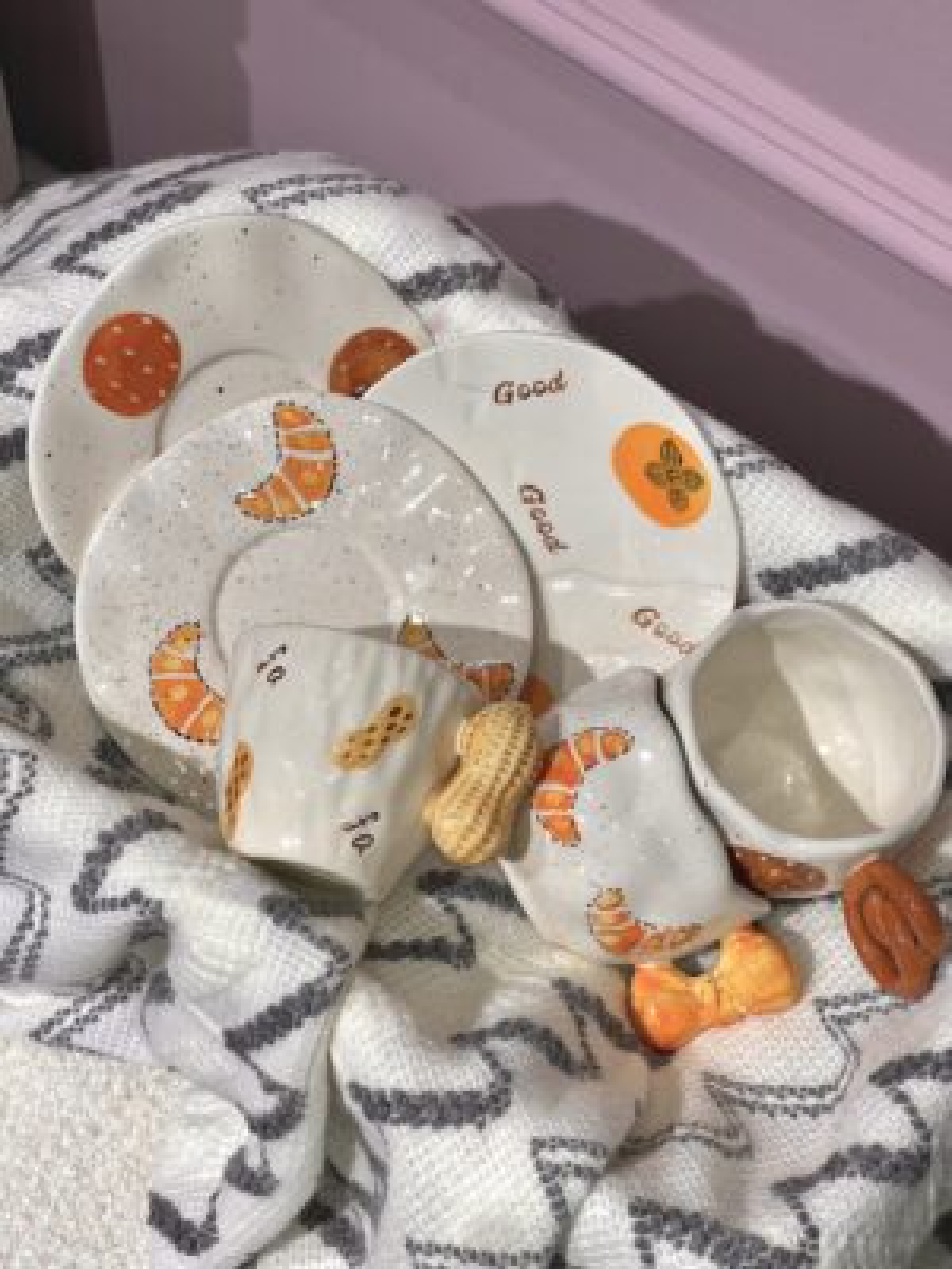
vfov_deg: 30.3
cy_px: 634
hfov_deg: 22.9
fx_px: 2347
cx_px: 476
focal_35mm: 64
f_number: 2.2
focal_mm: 7.5
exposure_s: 1/100
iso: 25
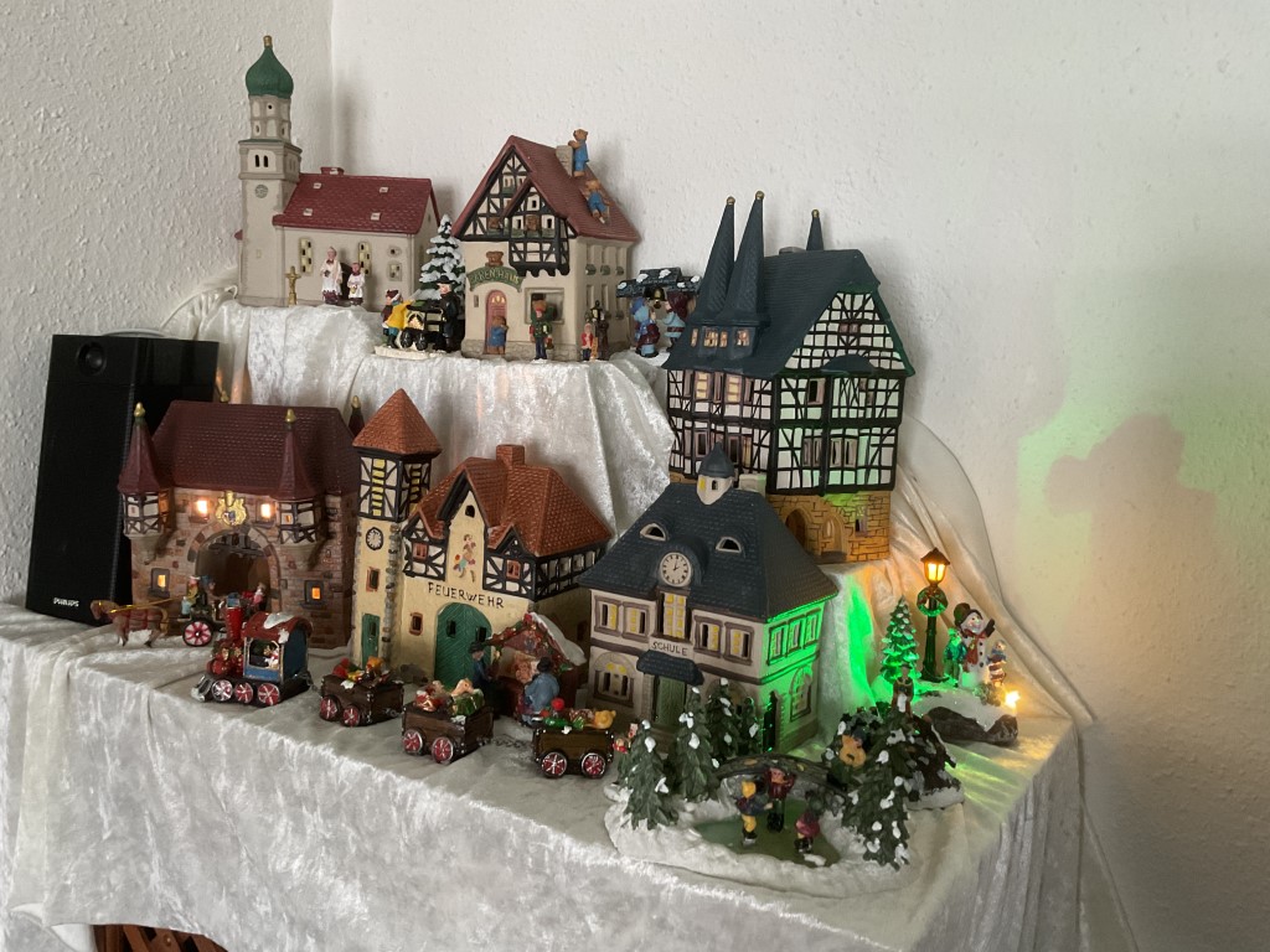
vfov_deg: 48.2
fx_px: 1064
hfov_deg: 61.7
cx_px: 635
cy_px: 476
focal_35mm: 29
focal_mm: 3
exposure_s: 1/50
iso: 250
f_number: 1.8
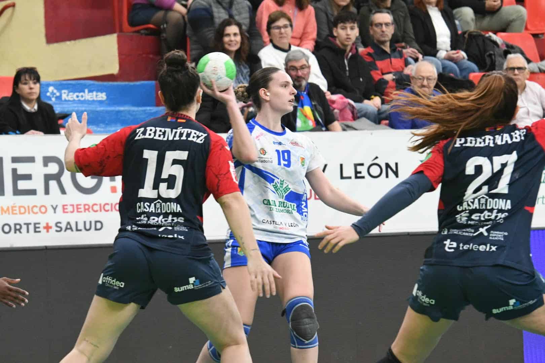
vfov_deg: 6.8
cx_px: 272
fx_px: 3065
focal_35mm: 202
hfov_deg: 10.2
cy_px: 182
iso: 6400
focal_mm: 135
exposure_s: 1/640
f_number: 7.1
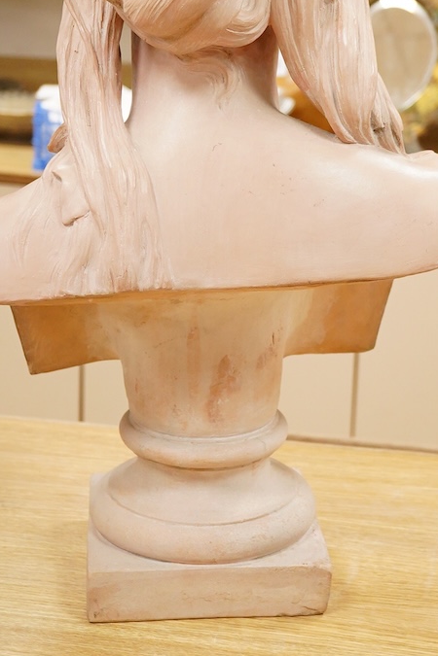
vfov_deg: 26.7
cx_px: 225
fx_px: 1369
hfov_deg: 18.2
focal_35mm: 75
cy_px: 186
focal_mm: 30
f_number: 3.5
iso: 2500
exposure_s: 1/320
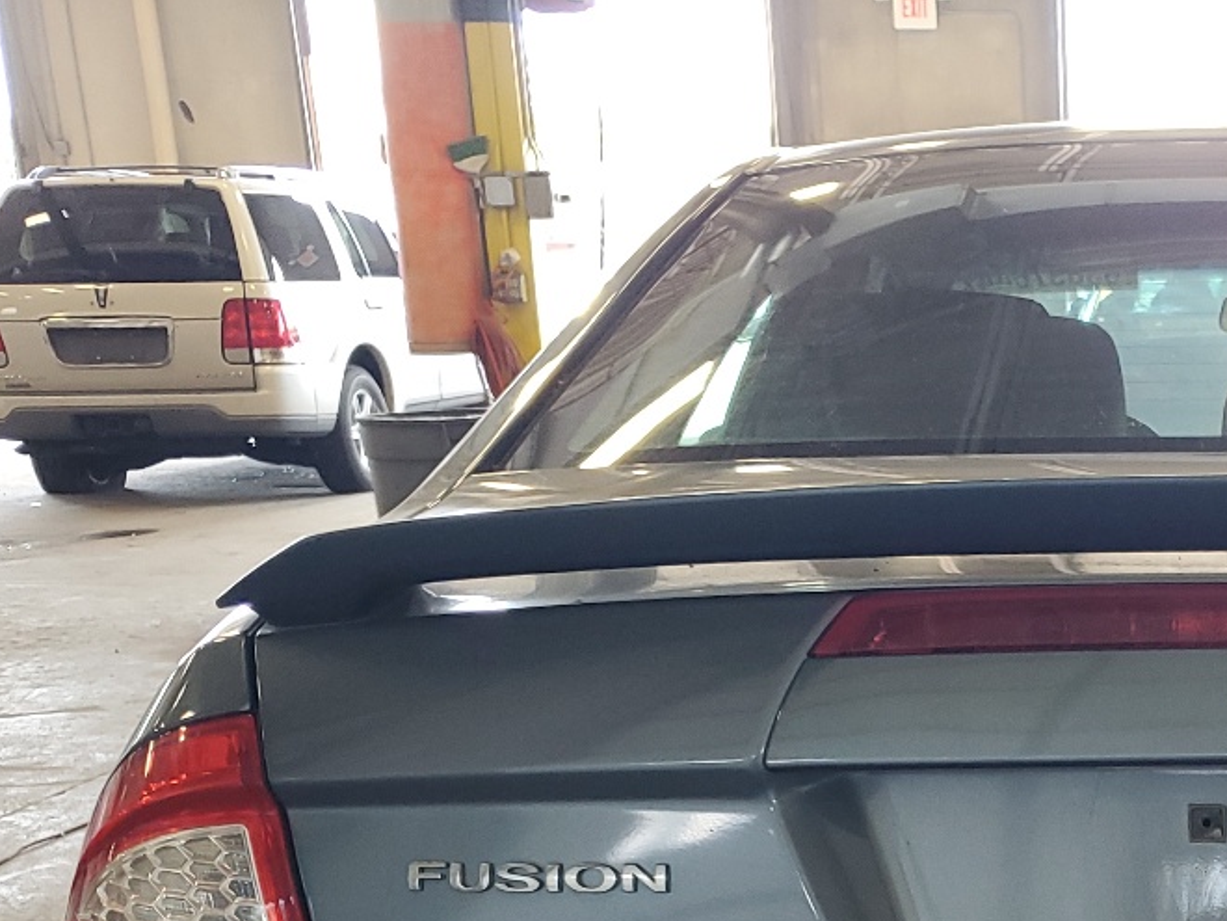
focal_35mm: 63
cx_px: 1368
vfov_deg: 21.9
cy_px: 1049
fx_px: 2233
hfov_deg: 27.9
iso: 67
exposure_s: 1/60.2
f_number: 1.5
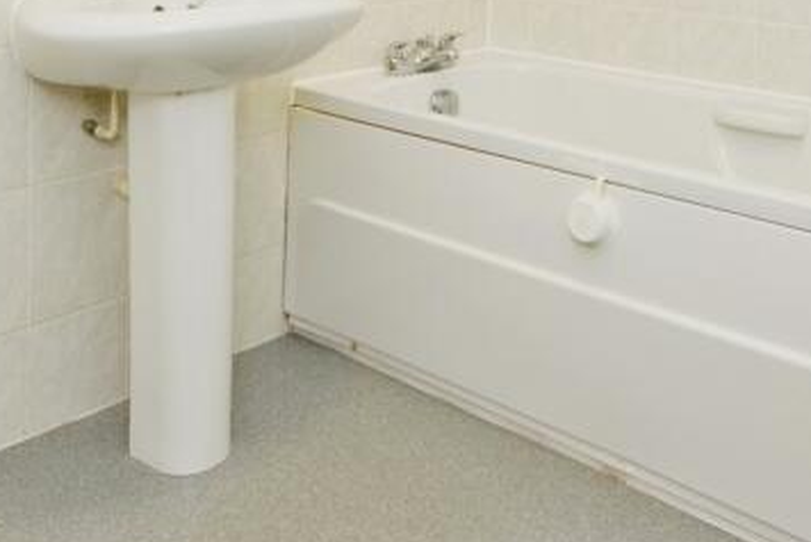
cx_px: 408
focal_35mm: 46
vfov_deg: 26.7
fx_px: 1037
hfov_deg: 42.7
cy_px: -72
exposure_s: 1/8
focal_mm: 16
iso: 400
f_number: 9
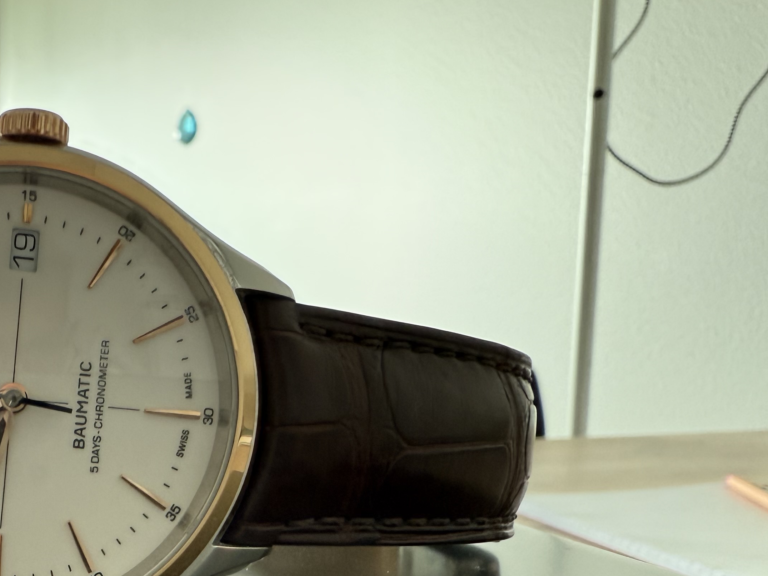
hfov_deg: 39.3
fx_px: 998
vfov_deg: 31.2
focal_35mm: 45
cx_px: 87
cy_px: 477
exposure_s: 1/77
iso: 320
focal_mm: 2.22
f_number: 2.2
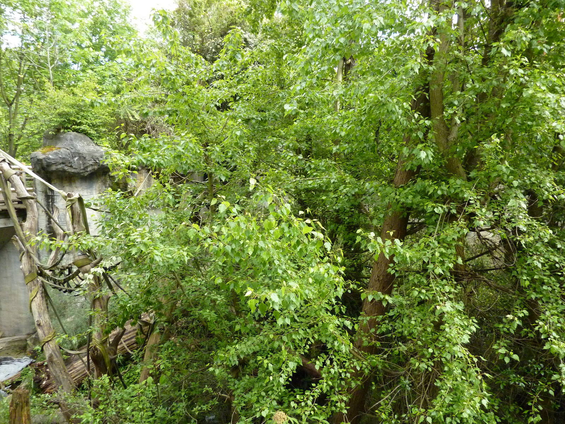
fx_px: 408
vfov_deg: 54.9
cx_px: 282
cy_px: 212
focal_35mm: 25
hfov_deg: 69.4
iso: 400
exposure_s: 1/320
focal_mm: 4.1
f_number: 3.3
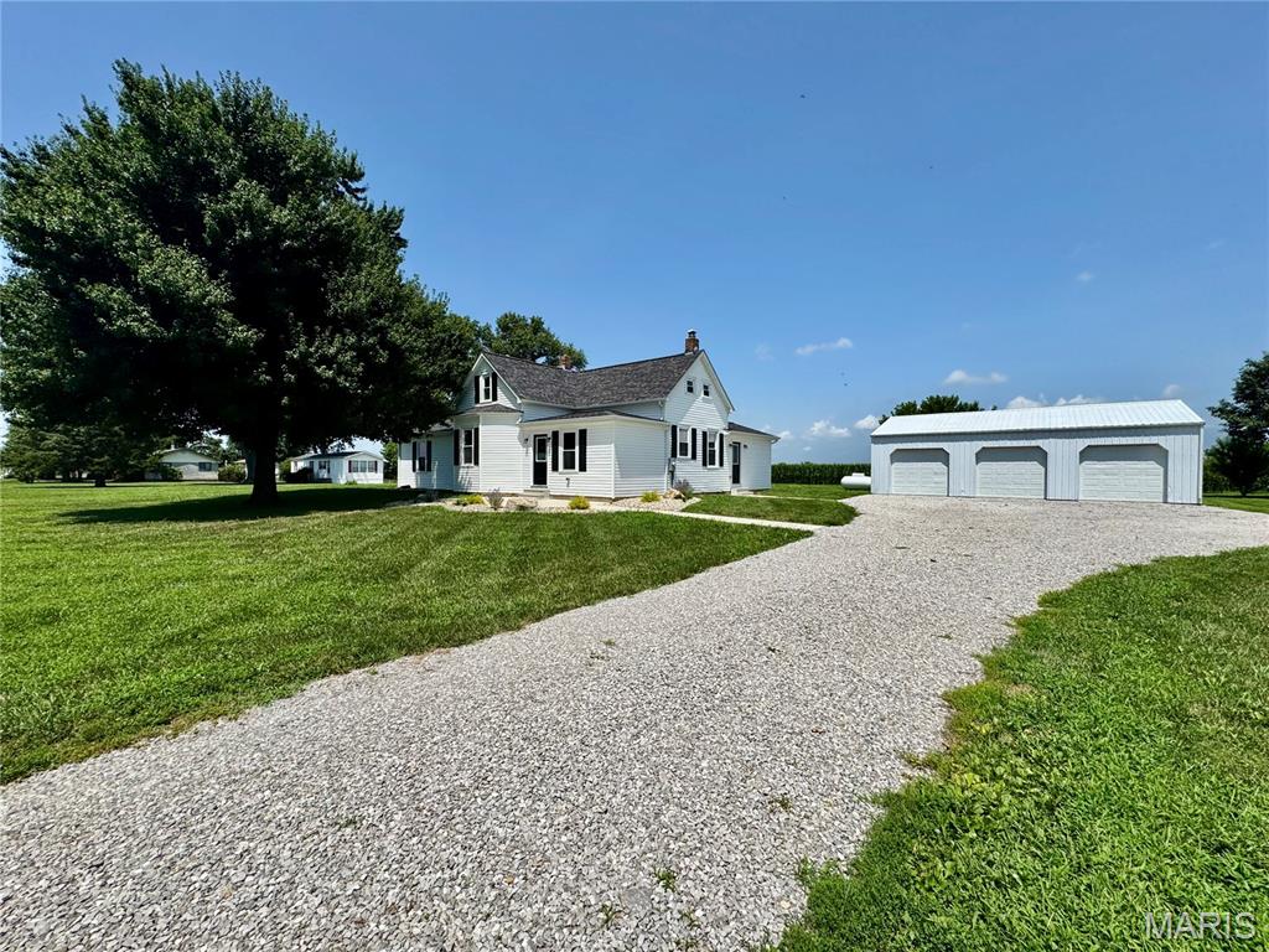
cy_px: 476
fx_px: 513
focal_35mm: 14
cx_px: 634
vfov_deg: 85.7
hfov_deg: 102.1
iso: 50
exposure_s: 1/3390
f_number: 2.2
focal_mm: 2.22
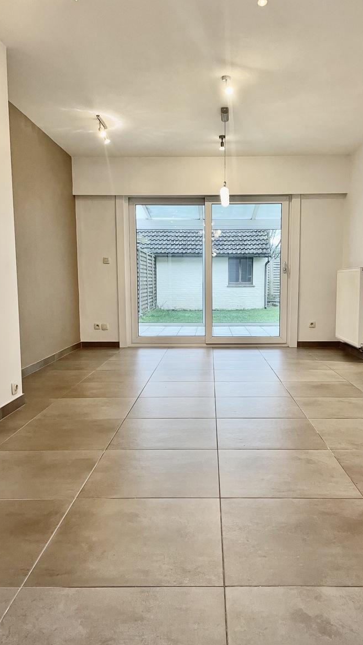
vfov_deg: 66.1
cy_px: 327
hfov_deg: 40.1
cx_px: 204
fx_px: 496
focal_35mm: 29
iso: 80
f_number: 1.6
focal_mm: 4.2
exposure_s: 1/50
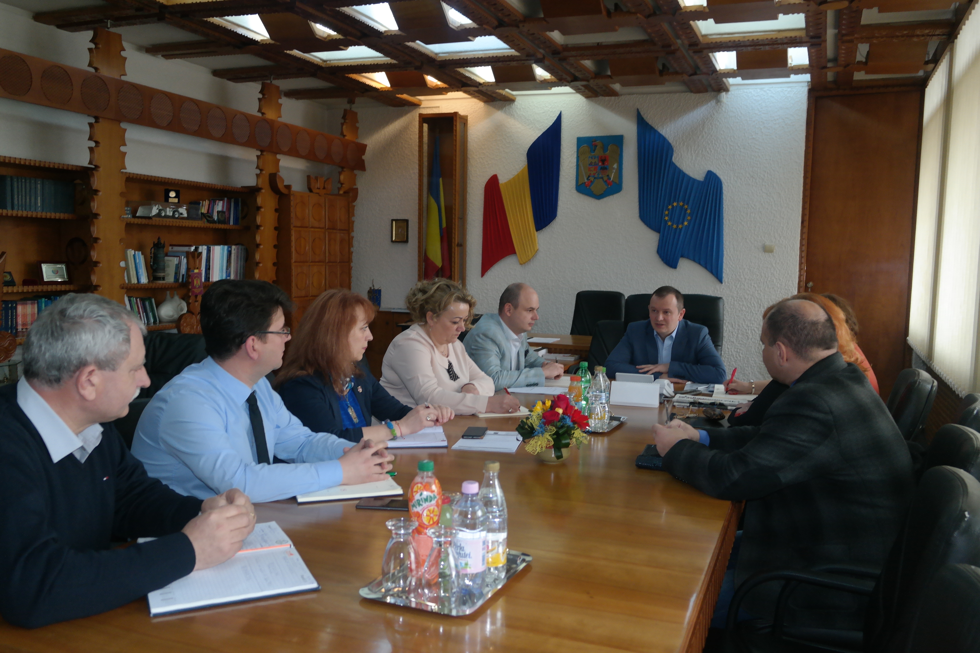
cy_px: 326
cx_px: 490
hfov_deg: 61.9
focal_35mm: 30
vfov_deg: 43.6
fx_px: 817
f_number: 3.5
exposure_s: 1/40
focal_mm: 20
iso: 800
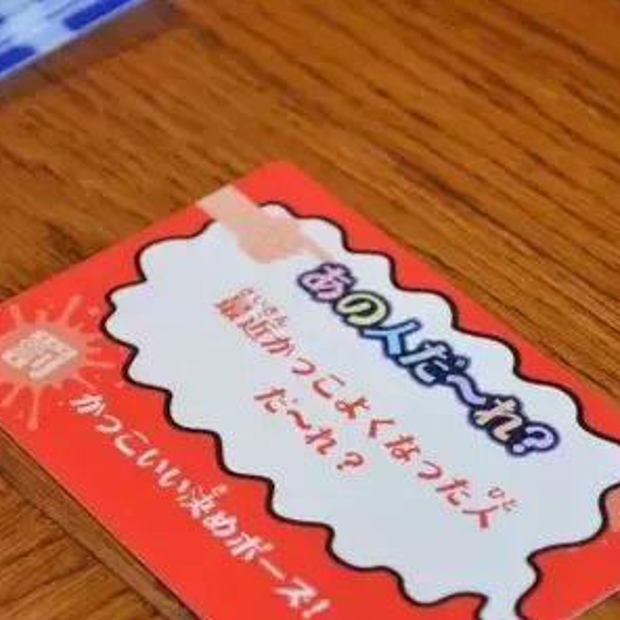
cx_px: 329
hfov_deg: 12.3
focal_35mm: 142
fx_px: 2875
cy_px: 412
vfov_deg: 12.3
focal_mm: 55
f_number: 5.6
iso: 2500
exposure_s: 1/80
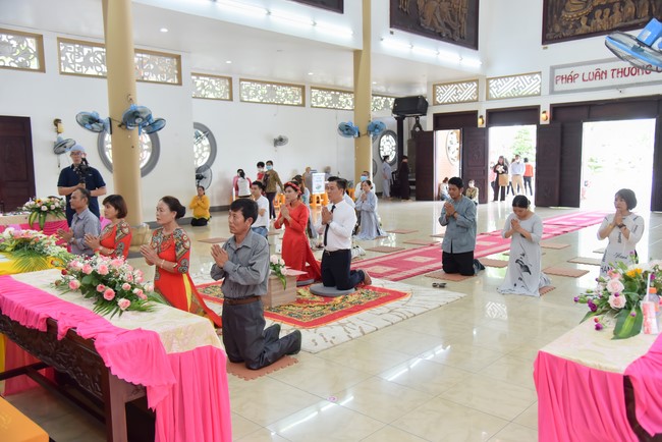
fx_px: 552
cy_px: 221
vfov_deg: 43.6
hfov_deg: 61.9
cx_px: 331
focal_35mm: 30
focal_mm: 30
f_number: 4
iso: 800
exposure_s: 1/100
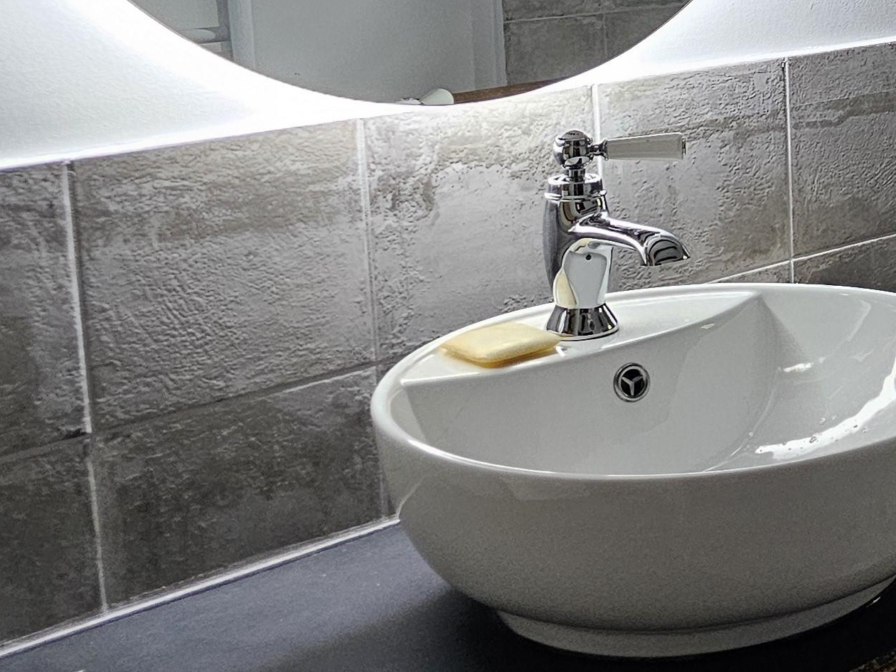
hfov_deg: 21.5
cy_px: 63
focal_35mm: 73
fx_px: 1890
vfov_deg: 19.8
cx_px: 1407
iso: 800
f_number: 1.7
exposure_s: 1/100
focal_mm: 6.3
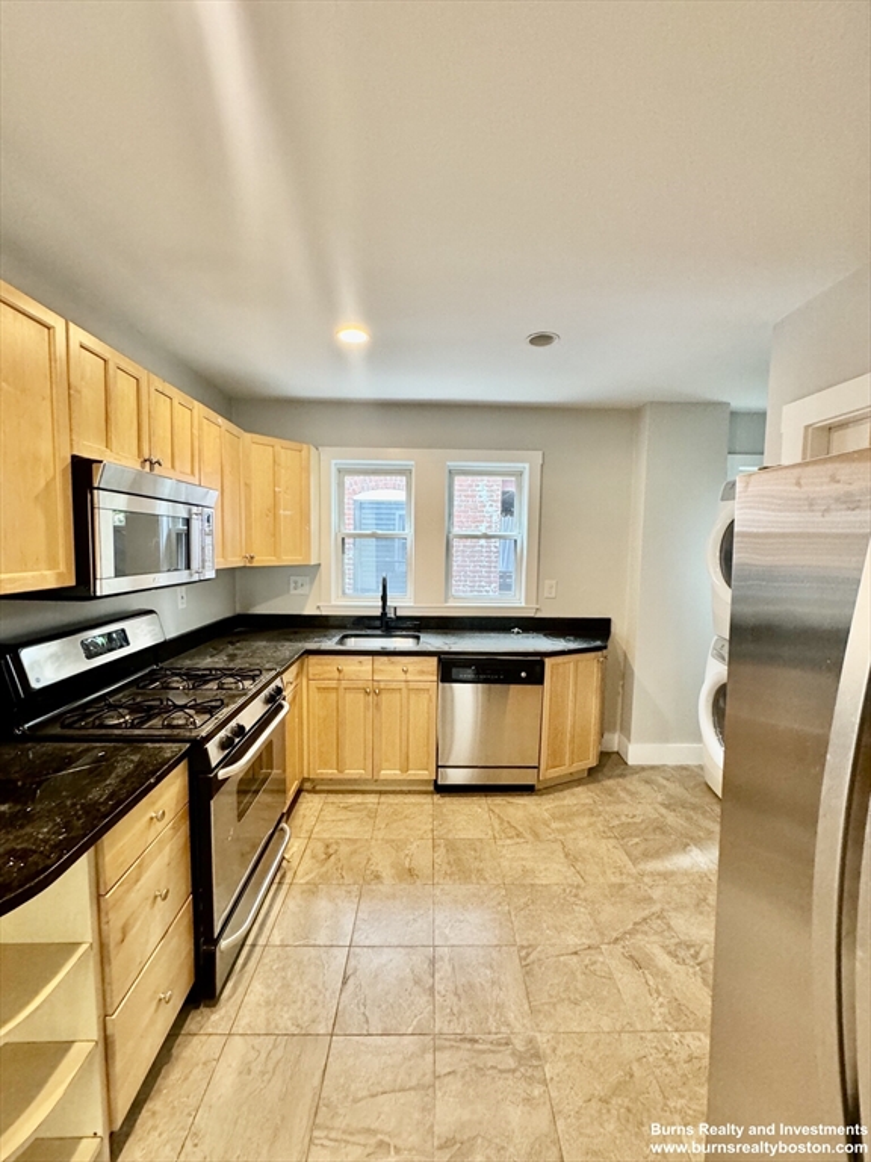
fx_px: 470
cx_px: 436
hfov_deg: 85.7
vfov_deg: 102.1
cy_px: 581
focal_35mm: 14
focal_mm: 2.22
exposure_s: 1/60
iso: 320
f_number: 2.2
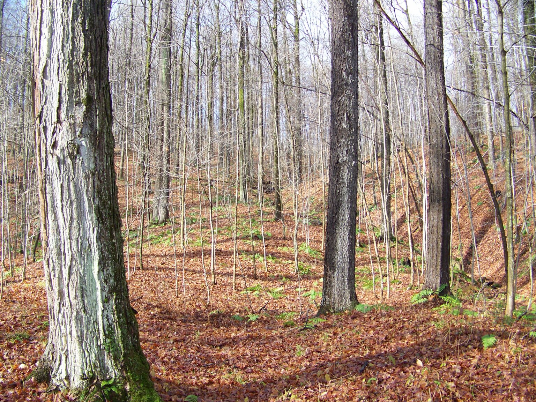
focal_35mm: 36
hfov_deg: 51.4
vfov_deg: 39.7
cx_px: 268
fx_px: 557
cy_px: 201
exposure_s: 1/160
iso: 64
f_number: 2.8
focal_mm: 5.85
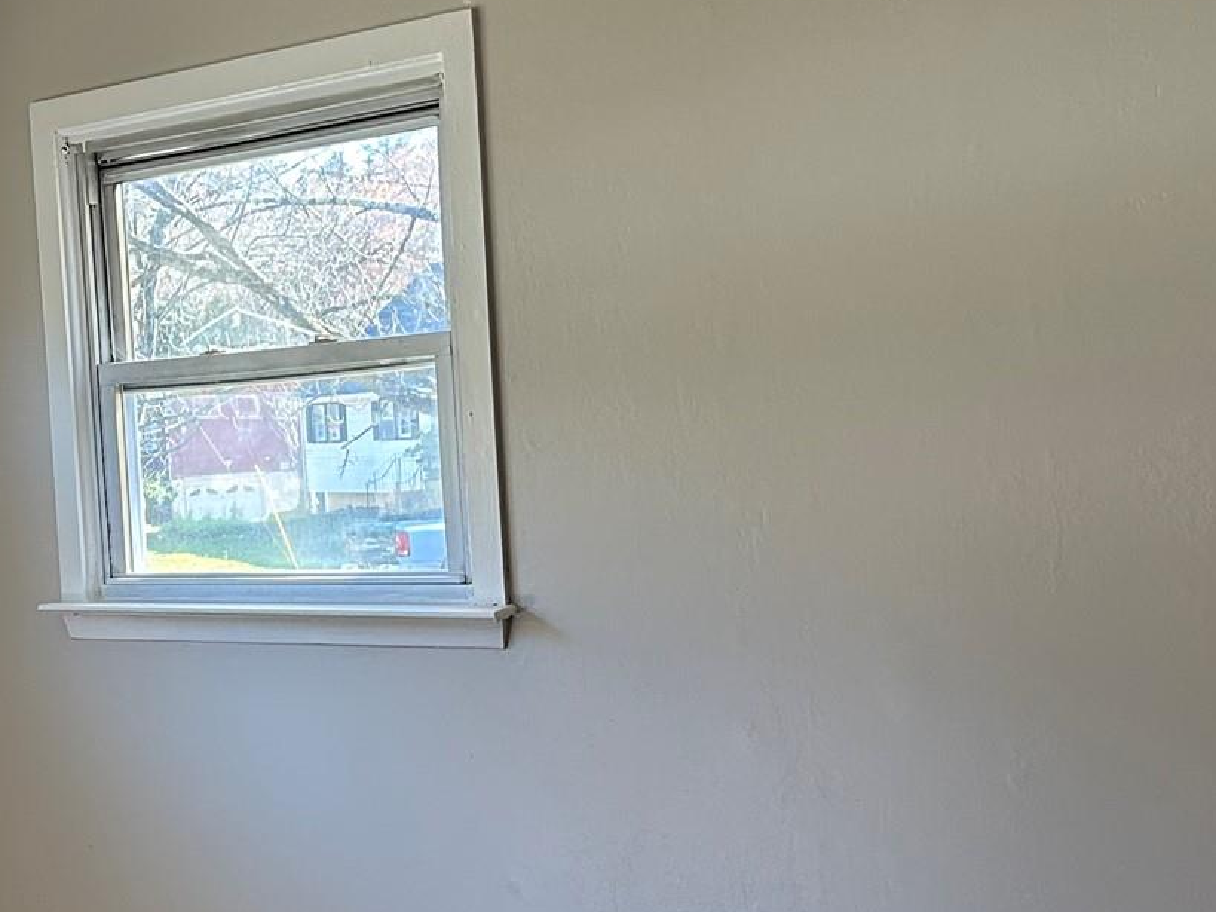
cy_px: 501
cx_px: 59
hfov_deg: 28.4
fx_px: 2283
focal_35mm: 65
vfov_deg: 22.6
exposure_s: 1/120
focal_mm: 5.7
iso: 125
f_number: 1.5
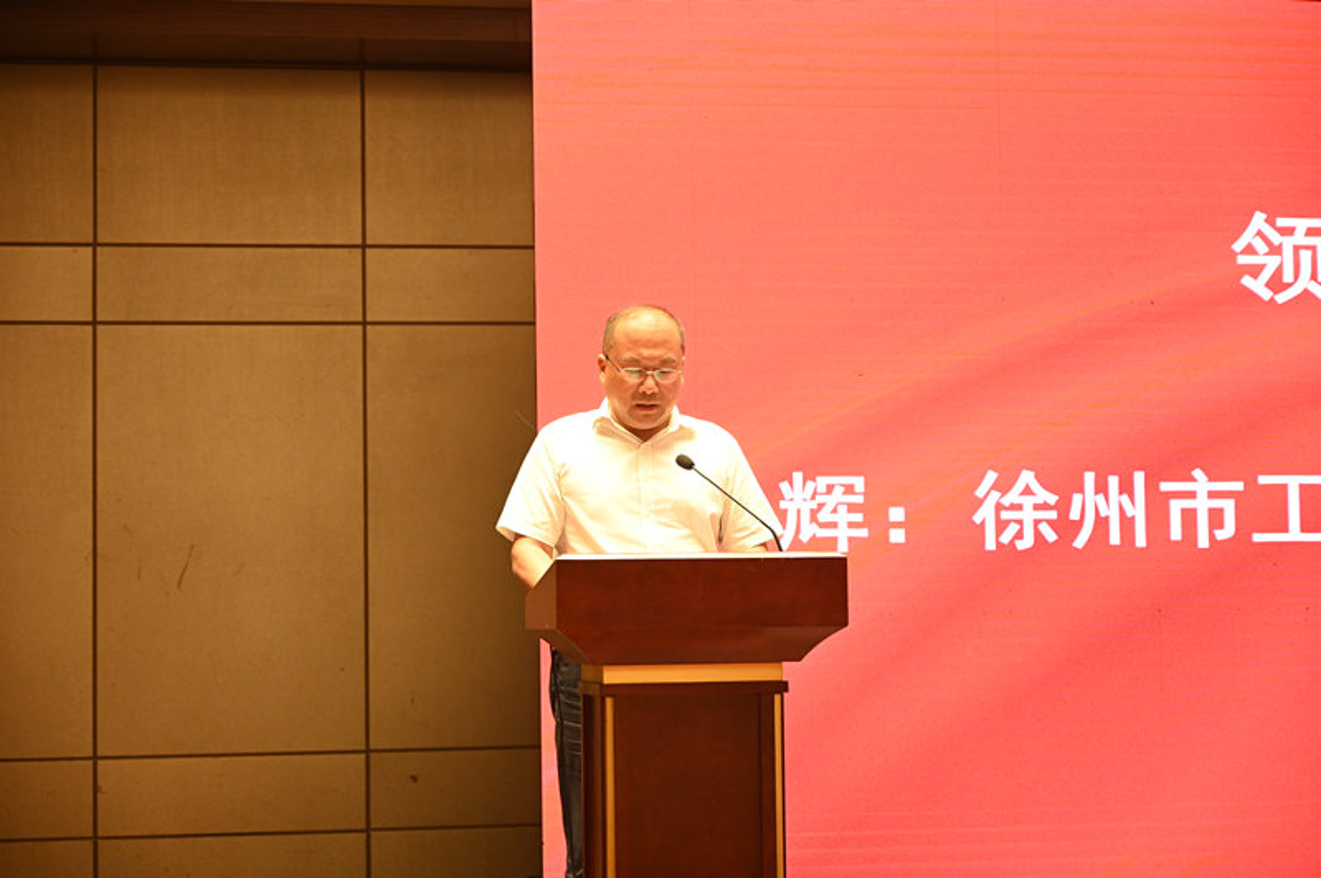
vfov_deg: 19.4
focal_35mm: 70
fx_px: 2566
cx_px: 660
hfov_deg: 28.9
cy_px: 439
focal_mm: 70
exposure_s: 1/125
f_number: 4
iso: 2500
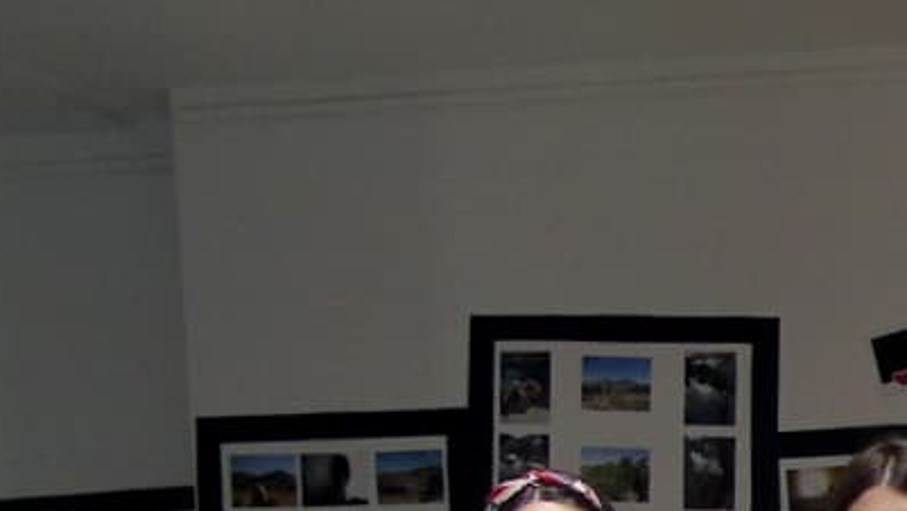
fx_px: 2984
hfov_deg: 16.2
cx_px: 1259
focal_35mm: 124
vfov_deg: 9.3
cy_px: 971
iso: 80
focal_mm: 5.2
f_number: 3.6
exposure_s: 1/50
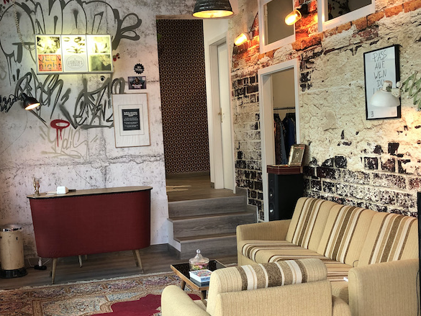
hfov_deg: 38.8
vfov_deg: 29.6
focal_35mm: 49
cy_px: 187
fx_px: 596
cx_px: 182
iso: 32
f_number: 1.8
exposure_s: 1/33
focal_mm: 4
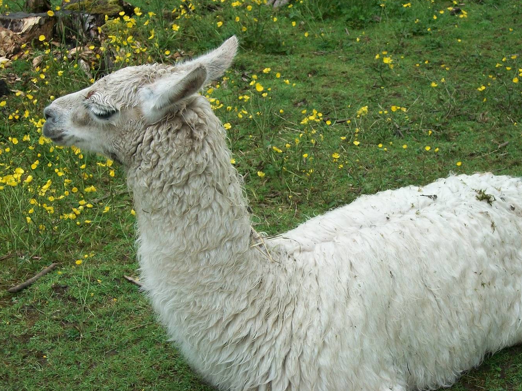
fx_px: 1116
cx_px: 303
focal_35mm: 74
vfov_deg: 19.9
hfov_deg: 26.3
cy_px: 230
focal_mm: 11
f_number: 4.1
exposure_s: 1/160
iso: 80
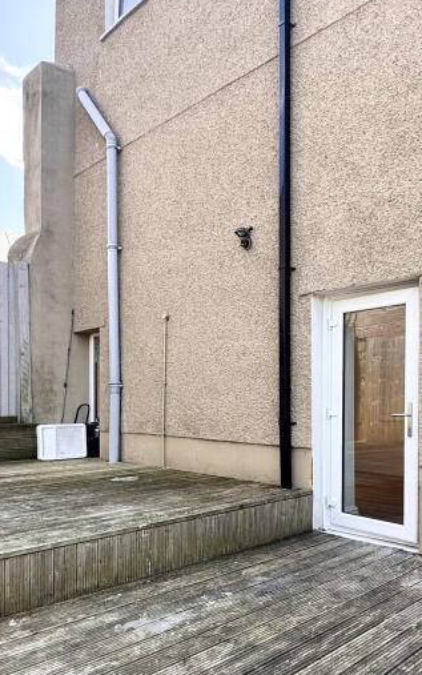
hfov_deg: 41.7
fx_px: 552
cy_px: 407
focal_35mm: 30
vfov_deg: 62.3
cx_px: 241
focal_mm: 2.22
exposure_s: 1/256
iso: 40
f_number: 2.2
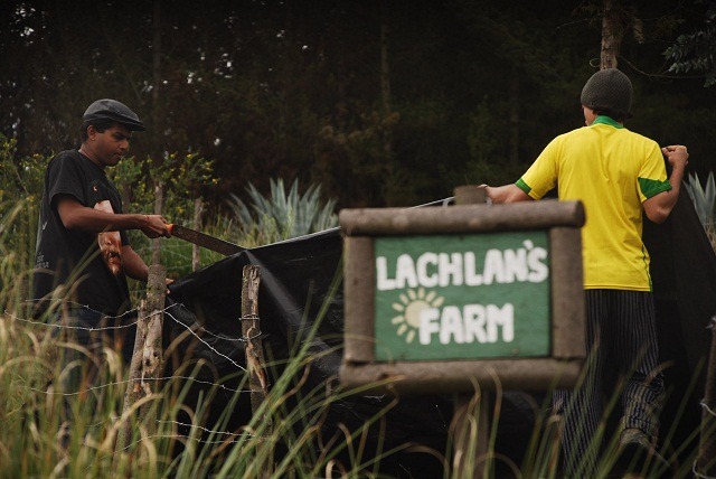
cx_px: 358
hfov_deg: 12.2
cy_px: 240
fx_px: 3344
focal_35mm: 168
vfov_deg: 8.2
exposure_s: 1/320
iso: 200
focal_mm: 112
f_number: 5.6
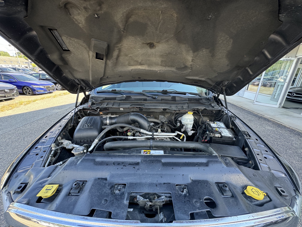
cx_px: 151
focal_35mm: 14
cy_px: 114
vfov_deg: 85.7
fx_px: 122
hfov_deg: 102.1
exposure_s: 1/99
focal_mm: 2.22
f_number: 2.2
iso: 80
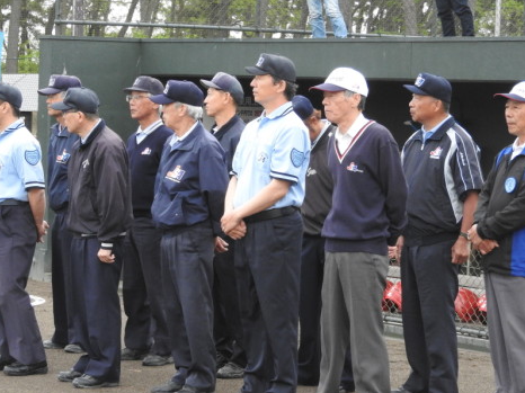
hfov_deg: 12.3
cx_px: 221
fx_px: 2441
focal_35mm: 161
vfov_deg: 9.2
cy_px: 221
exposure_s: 1/40
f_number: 5
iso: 400
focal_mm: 22.4
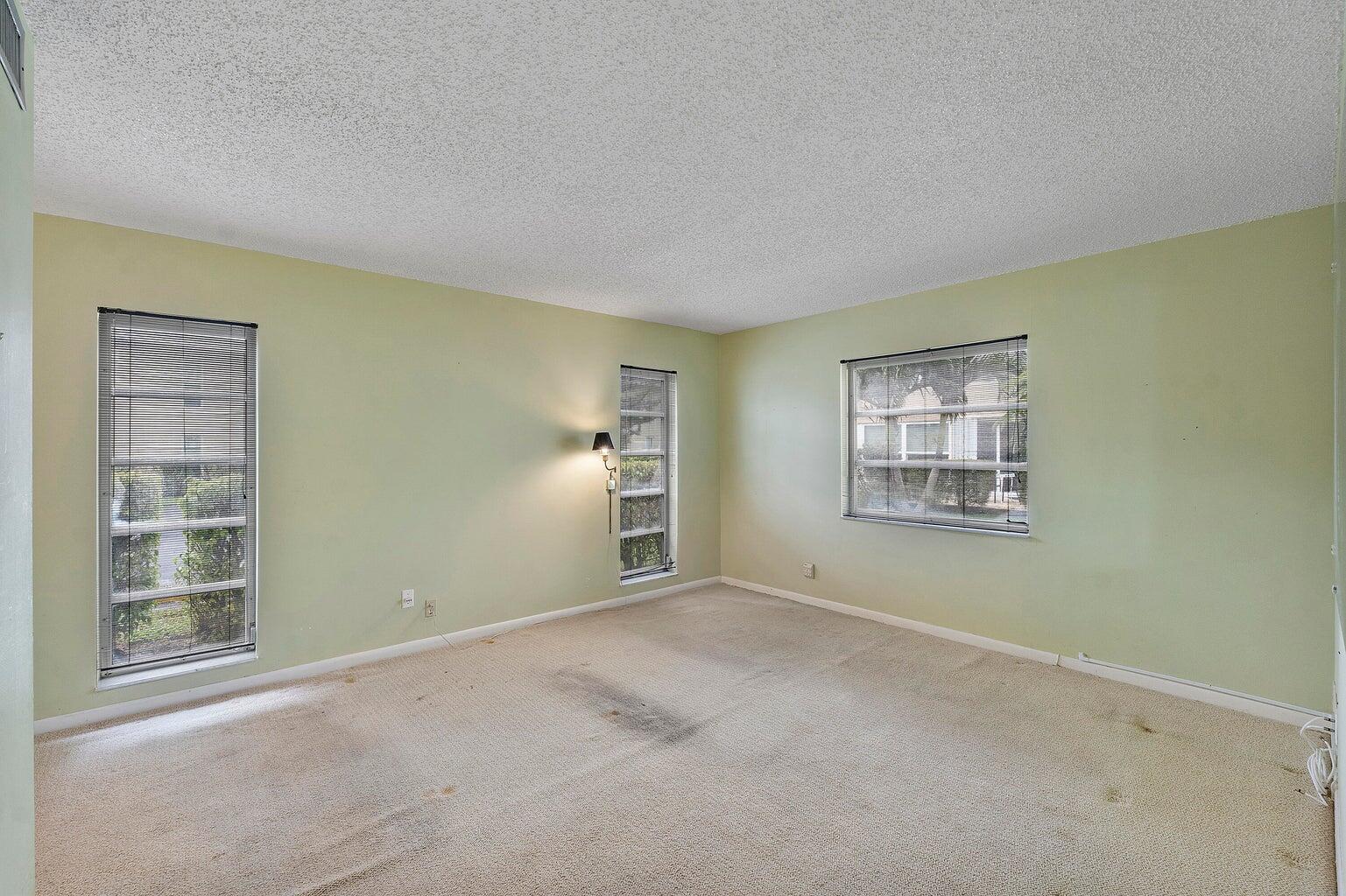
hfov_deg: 100.4
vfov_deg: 77.3
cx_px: 673
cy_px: 448
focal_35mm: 15
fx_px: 561
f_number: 11
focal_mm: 10
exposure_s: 1/5
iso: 160
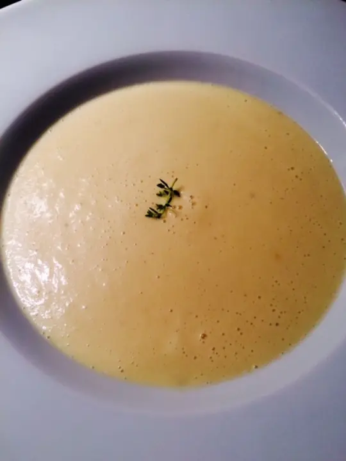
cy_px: 230
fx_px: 386
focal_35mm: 29
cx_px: 173
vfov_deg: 61.7
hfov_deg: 48.2
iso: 64
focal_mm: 4.15
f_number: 2.2
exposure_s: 1/33
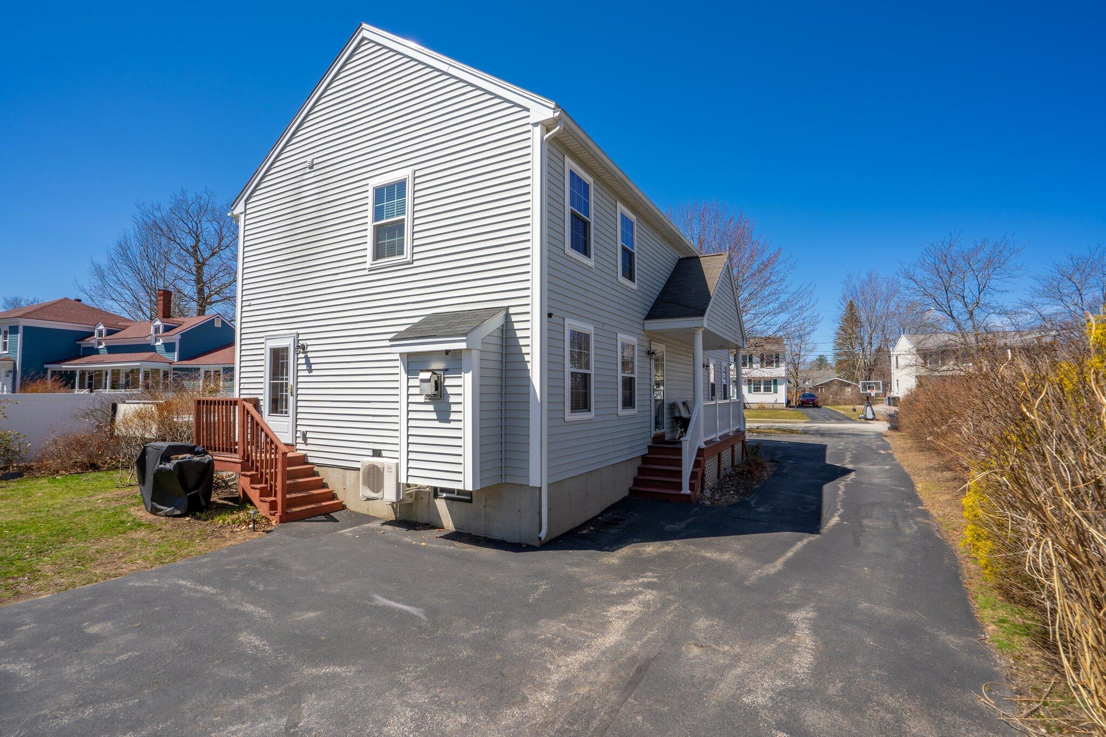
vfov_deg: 73.7
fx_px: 491
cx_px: 553
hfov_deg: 96.7
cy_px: 368
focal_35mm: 16
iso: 50
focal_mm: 16
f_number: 11
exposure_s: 1/100
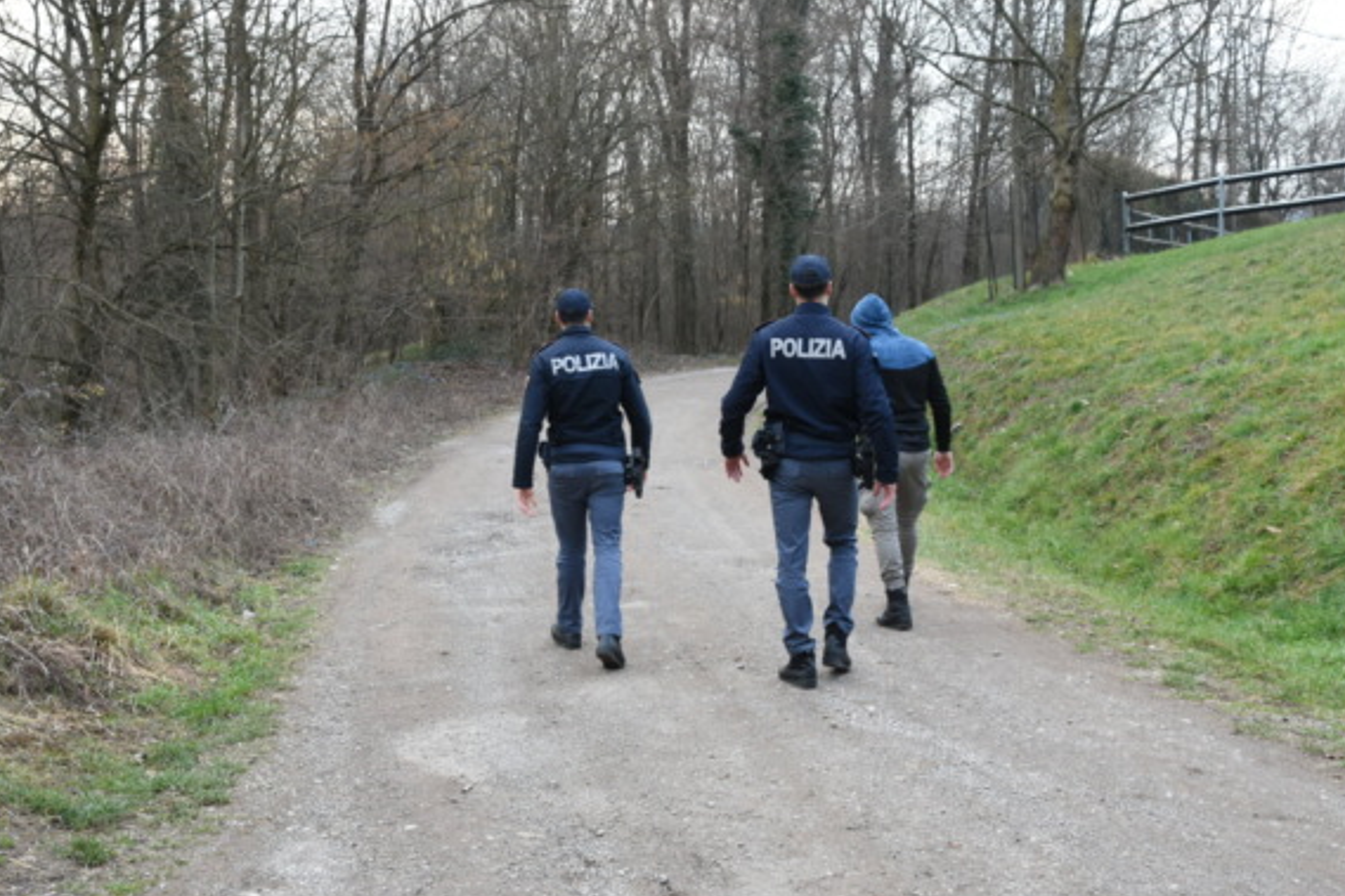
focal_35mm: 43
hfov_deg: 45.4
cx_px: 591
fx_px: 1606
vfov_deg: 31.2
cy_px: 441
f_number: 9
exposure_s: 1/60
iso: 500
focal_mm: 24
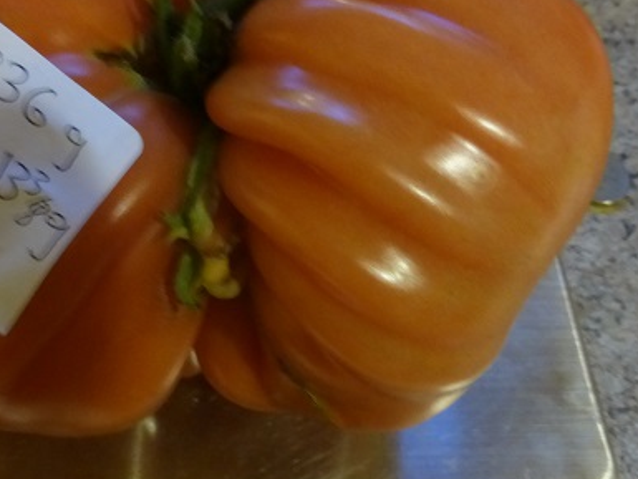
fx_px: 867
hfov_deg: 39.8
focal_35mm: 47
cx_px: 201
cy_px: 205
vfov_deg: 30.9
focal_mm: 4.3
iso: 400
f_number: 3.3
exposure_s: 1/4
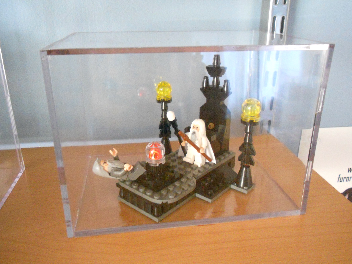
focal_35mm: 32
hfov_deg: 56.8
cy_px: 132
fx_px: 325
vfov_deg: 44.2
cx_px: 176
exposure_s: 1/6
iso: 800
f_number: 3.5
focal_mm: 5.8
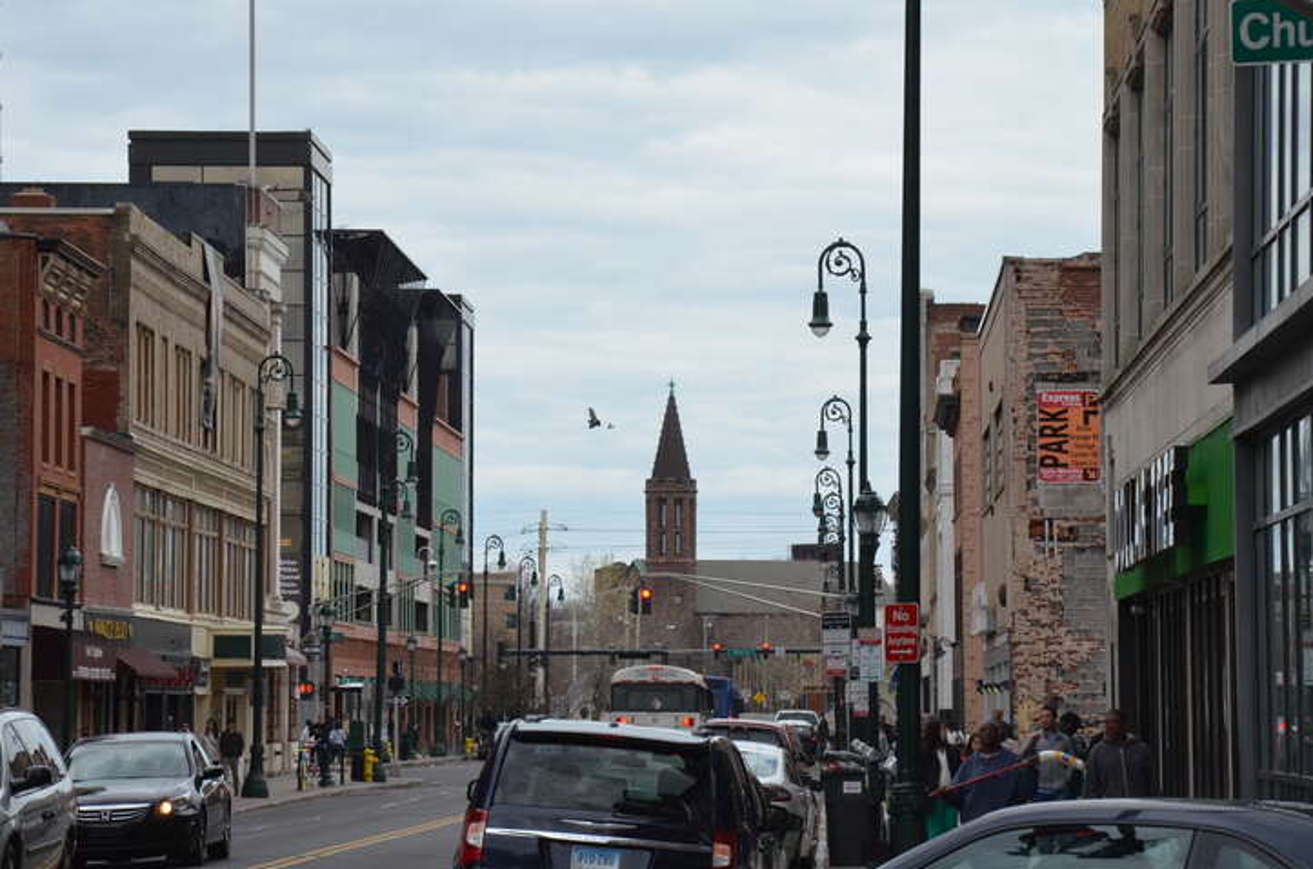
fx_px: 4840
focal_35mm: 133
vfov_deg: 10.3
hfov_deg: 15.4
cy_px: 405
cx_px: 698
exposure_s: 1/1600
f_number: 10
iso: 1600
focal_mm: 80
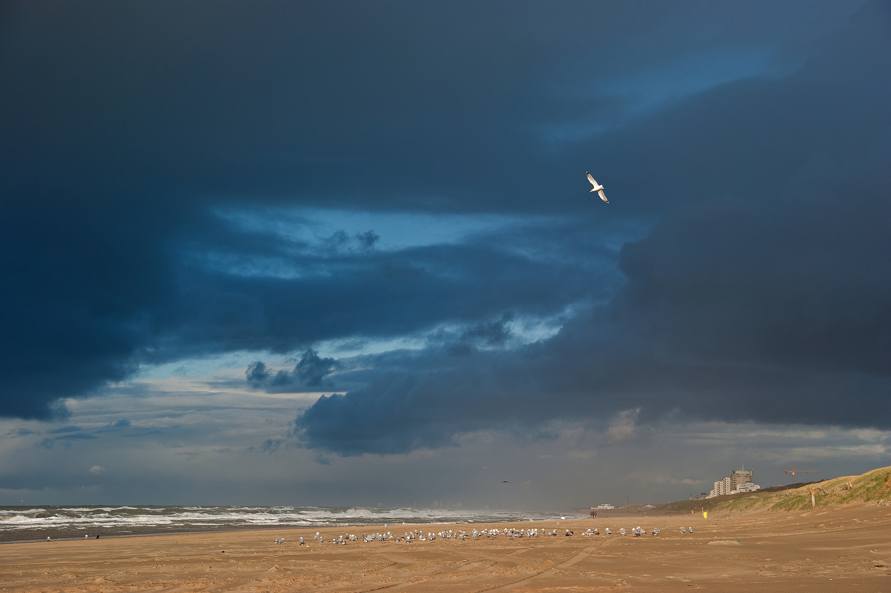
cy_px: 296
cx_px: 446
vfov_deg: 16.5
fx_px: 2041
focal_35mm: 82
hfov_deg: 24.6
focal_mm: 55
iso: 100
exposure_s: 1/400
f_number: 7.1
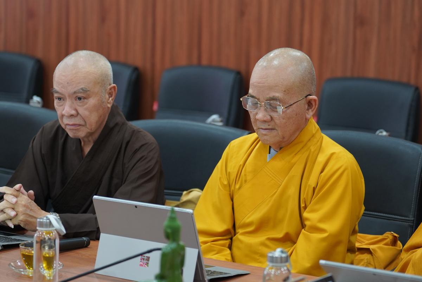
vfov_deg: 13.0
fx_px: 1231
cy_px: 141
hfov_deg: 19.5
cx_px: 211
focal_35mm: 105
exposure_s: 1/100
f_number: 2.8
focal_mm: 70
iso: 1600
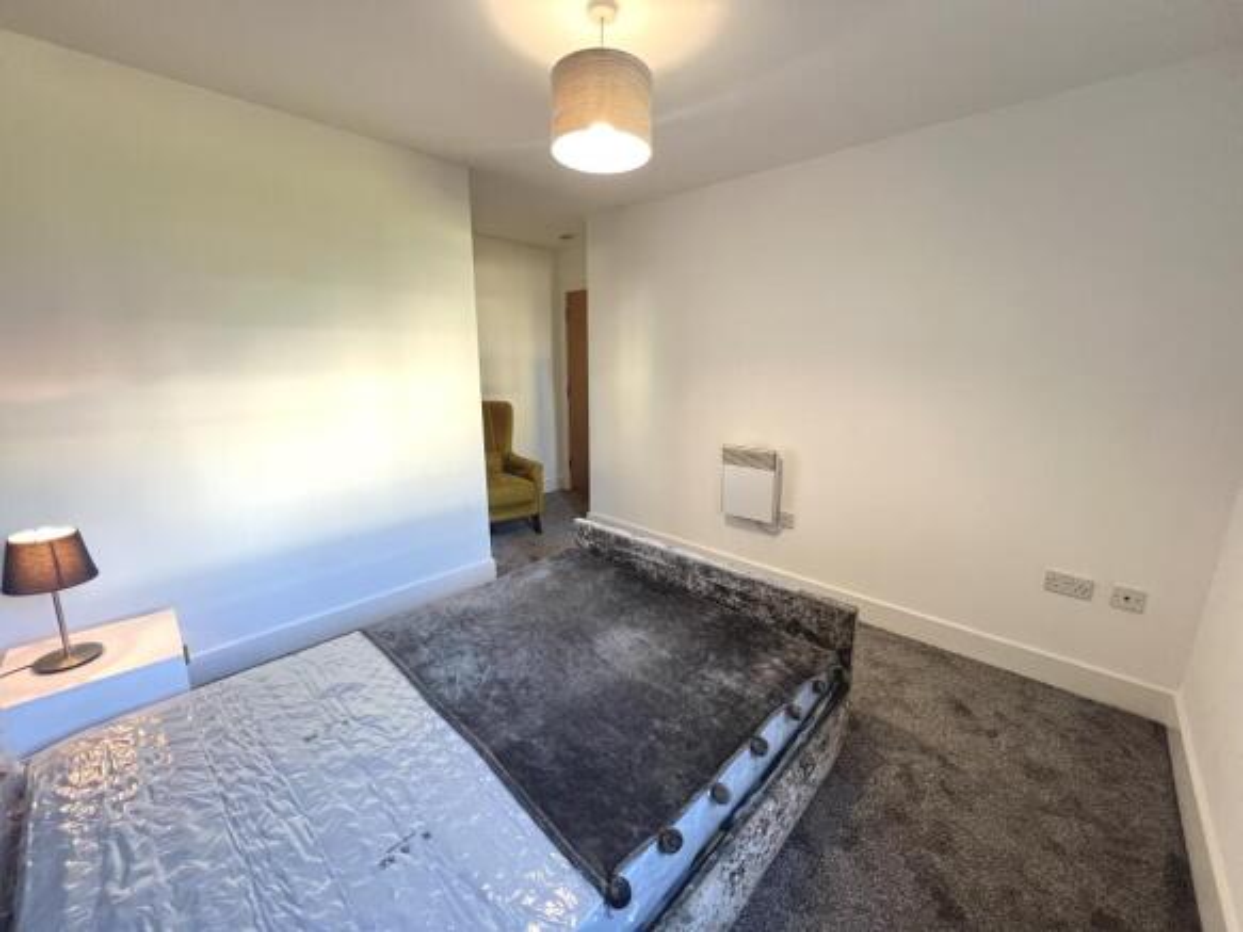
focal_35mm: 13
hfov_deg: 106.2
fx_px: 467
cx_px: 622
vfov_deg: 89.9
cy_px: 466
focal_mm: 1.57
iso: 400
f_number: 1.8
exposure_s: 1/50
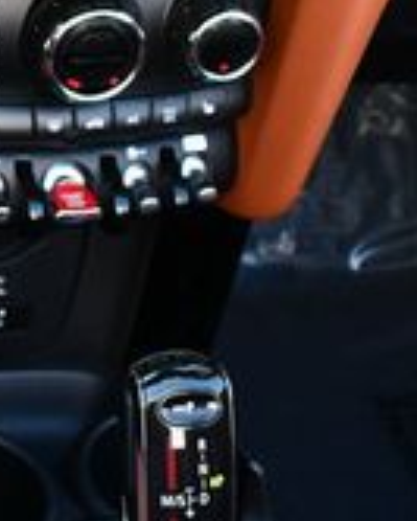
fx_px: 2235
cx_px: -323
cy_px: -138
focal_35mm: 145
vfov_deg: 12.9
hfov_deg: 10.1
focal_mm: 20
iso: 720
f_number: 3.8
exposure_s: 1/250
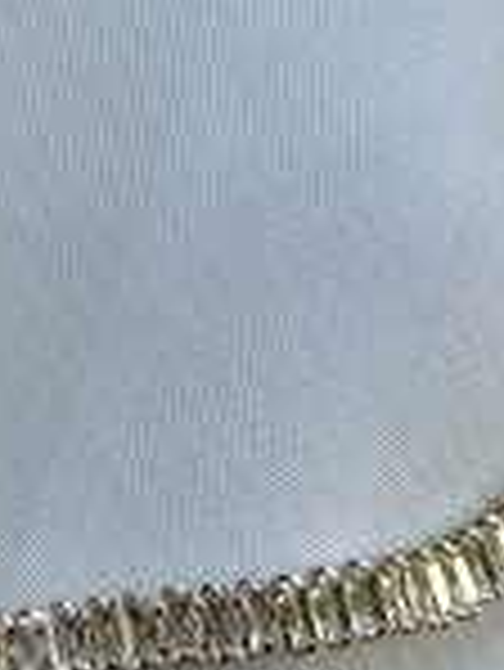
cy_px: 110
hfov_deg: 16.5
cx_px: -94
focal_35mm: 86
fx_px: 1667
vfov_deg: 22.4
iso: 50
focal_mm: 2.22
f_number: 2.2
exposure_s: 1/99
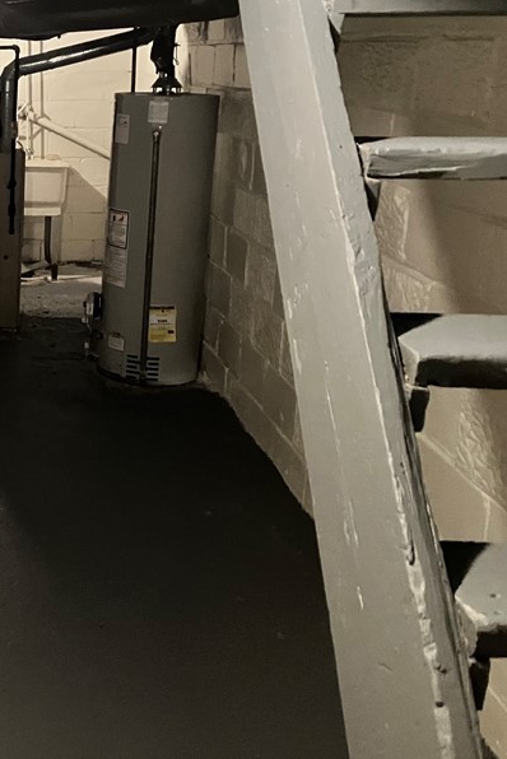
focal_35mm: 50
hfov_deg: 24.2
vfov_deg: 39.3
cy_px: 279
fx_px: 1055
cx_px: -125
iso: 640
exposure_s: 1/20
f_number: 1.8
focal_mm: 3.99
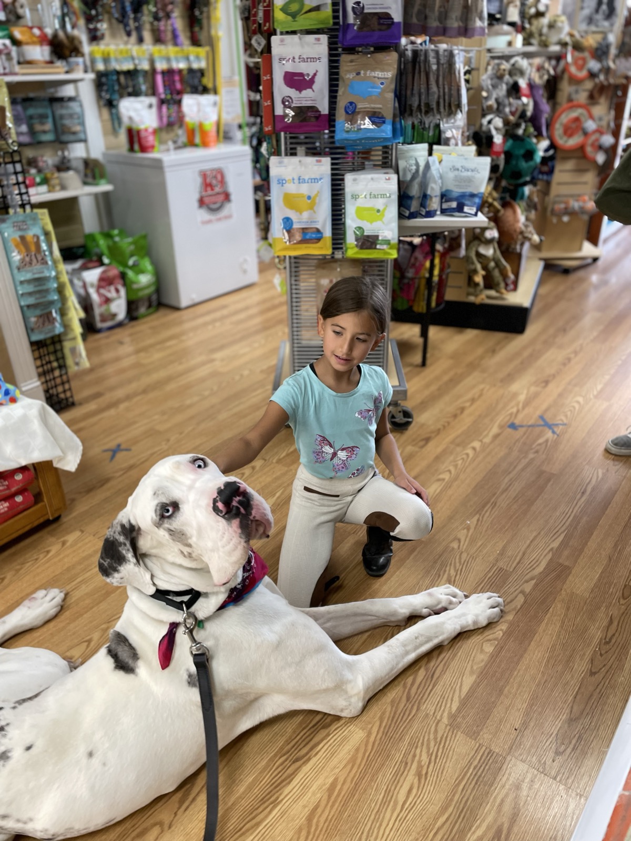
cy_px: 420
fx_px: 632
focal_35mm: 26
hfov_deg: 53.1
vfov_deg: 67.3
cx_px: 316
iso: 100
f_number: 1.6
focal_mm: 4.2
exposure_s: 1/60
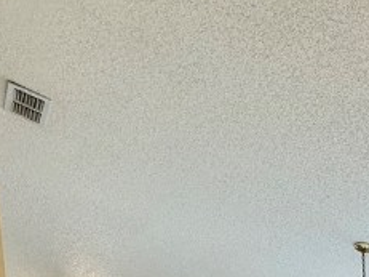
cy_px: 549
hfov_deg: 30.0
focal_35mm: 62
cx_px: 327
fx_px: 661
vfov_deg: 17.3
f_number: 2.2
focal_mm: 2.22
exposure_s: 1/120
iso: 100
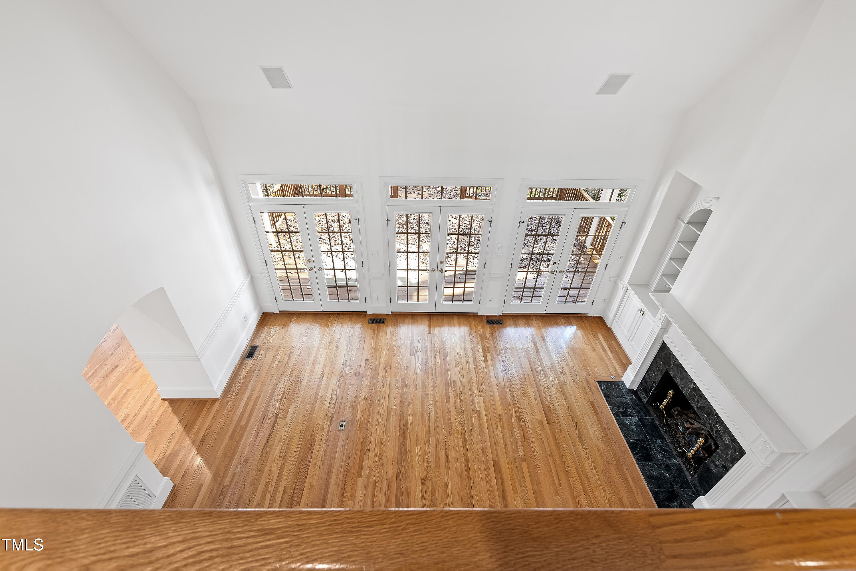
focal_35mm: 15
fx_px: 357
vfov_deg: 77.3
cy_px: 286
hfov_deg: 100.4
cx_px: 428
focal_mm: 10
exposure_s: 1/1.25
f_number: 8
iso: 100
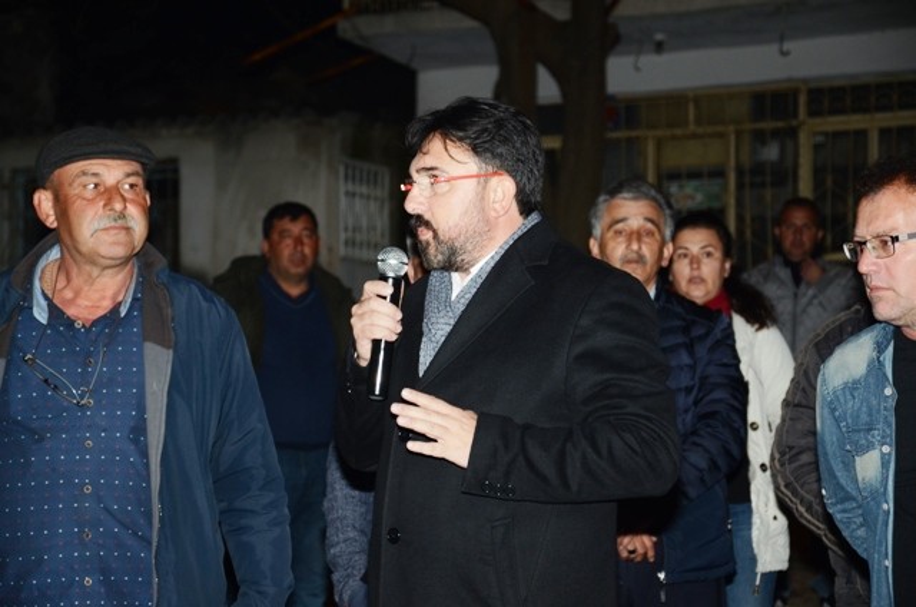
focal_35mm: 112
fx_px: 2857
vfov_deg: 12.1
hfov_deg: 18.2
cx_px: 458
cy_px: 304
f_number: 5.3
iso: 400
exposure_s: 1/320
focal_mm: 75
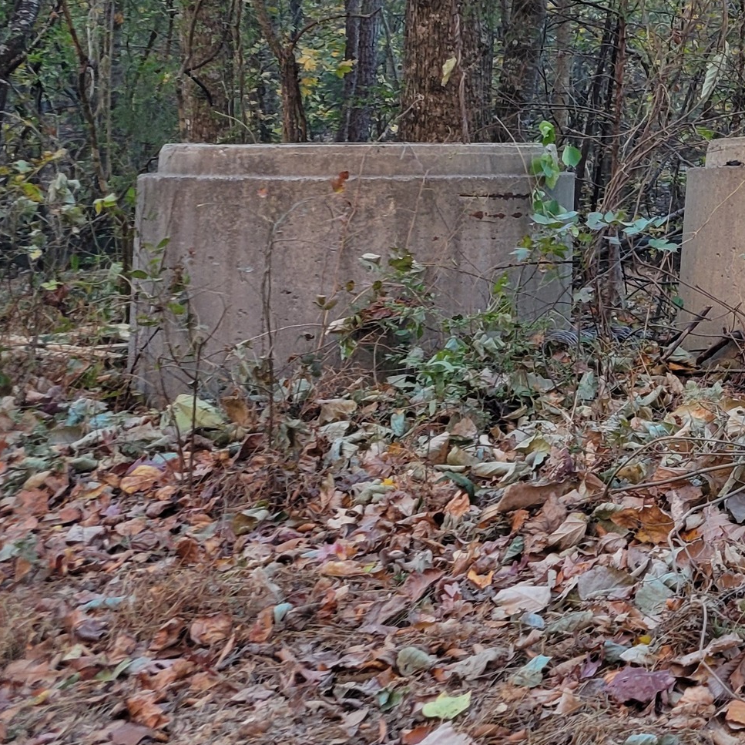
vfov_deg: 22.7
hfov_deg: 20.6
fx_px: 1777
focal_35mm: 73
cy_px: -2
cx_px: 1076
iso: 50
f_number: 1.8
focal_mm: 5.4
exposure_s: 1/120
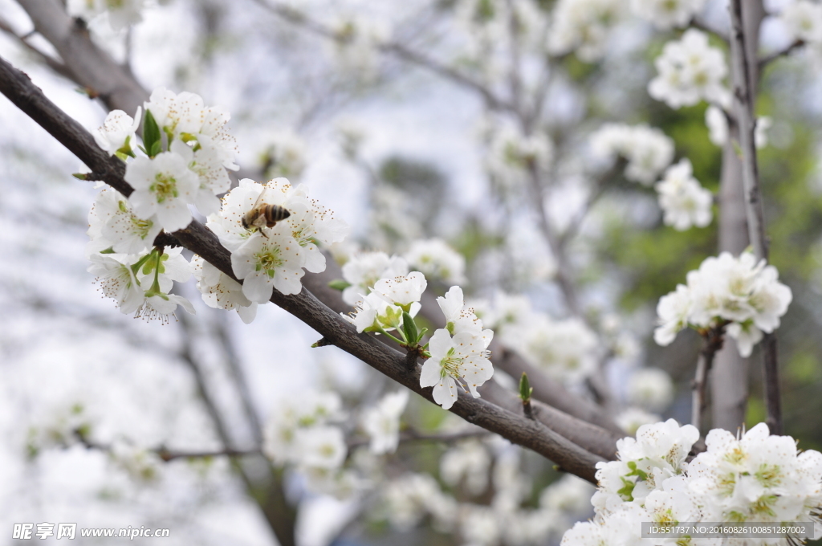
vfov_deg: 18.1
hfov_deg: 27.0
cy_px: 273
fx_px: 1710
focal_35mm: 75
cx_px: 411
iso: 200
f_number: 7.1
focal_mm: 50
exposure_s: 1/320
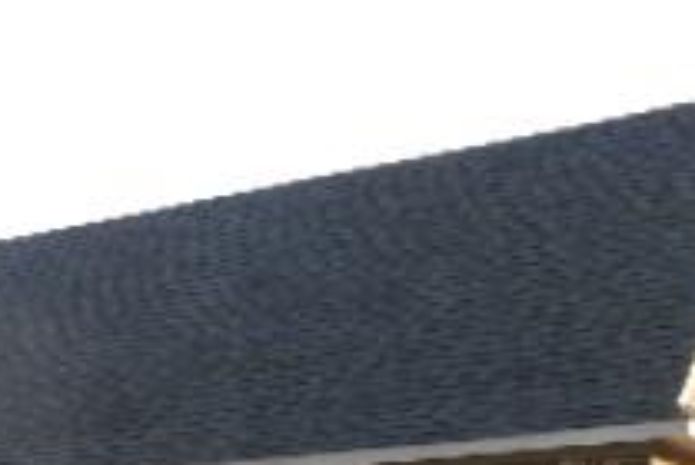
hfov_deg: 21.0
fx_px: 1721
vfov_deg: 14.8
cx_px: -180
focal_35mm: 89
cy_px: 595
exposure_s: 1/105
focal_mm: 5.1
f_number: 3.9
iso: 100
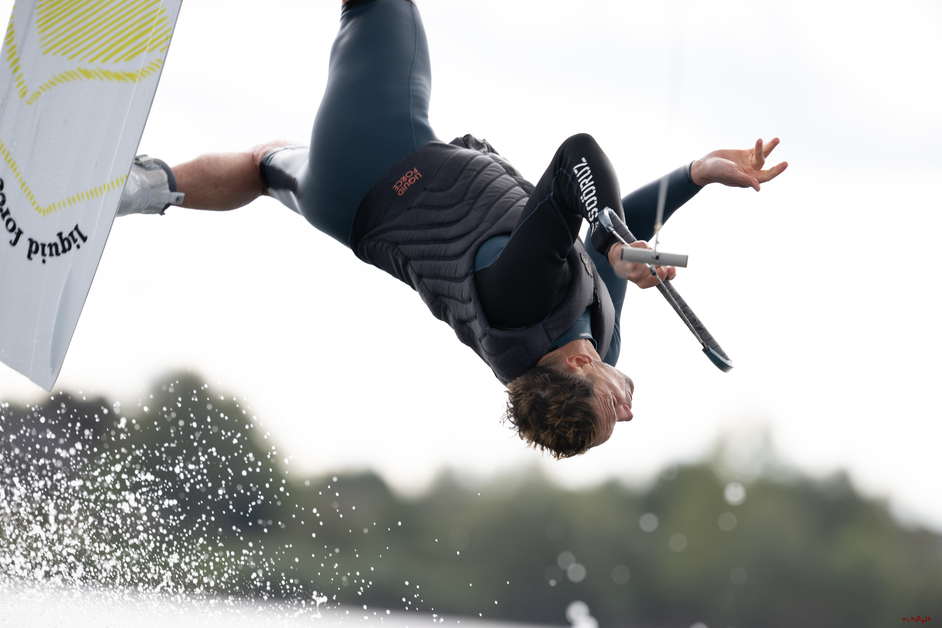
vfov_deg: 3.4
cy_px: 314
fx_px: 10466
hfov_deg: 5.2
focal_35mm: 400
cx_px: 471
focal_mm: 400
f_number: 4.5
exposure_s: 1/1250
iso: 320
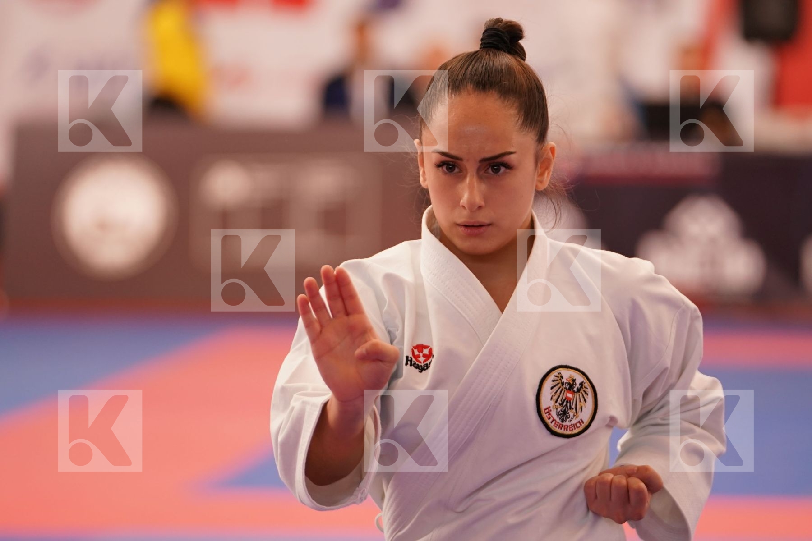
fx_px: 5571
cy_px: 270
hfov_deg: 8.3
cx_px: 406
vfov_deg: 5.6
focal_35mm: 247
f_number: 2.8
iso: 800
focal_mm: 165
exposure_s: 1/500
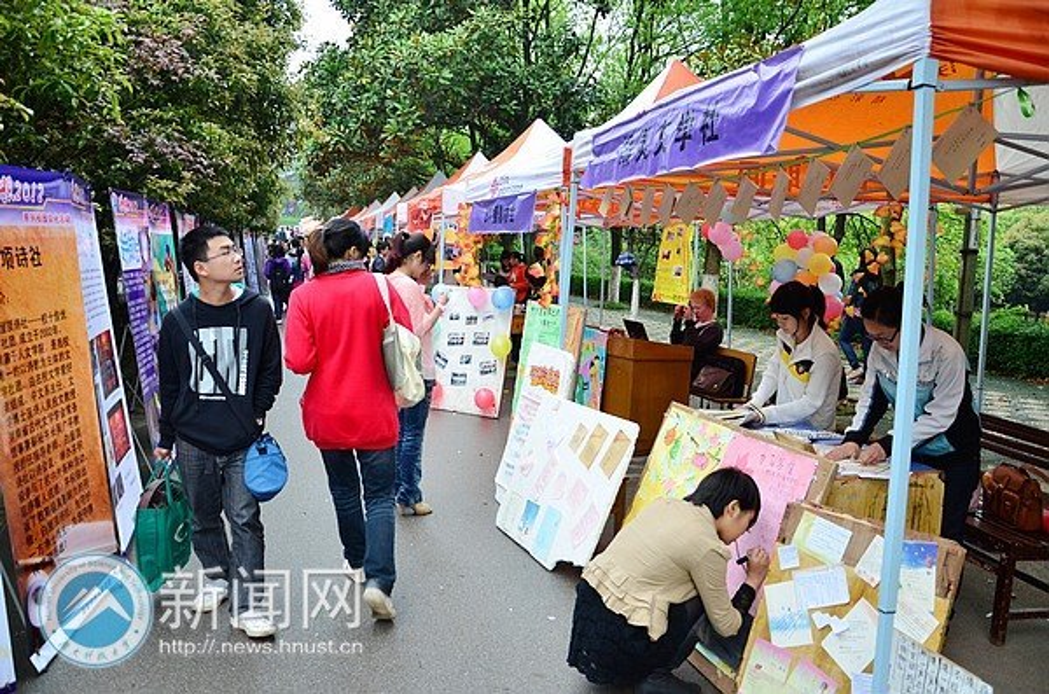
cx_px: 524
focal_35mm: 27
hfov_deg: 67.5
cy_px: 347
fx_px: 785
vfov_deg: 47.7
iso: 640
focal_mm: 18
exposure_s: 1/200
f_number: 4.5
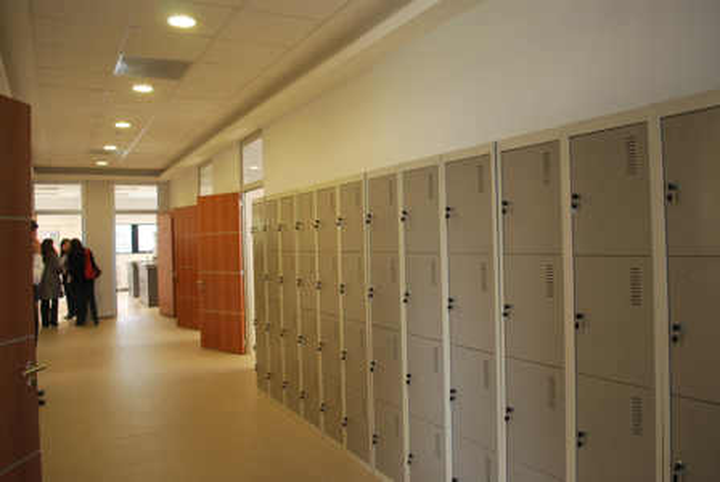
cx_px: 360
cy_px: 241
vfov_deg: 48.1
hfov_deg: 67.3
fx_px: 541
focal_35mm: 27
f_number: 3.5
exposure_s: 1/60
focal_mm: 18
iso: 360
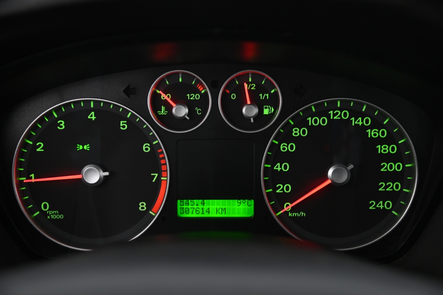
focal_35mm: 51
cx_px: 221
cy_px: 149
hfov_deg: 38.9
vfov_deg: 26.5
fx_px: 628
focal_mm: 50
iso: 2000
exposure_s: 1/15
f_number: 4
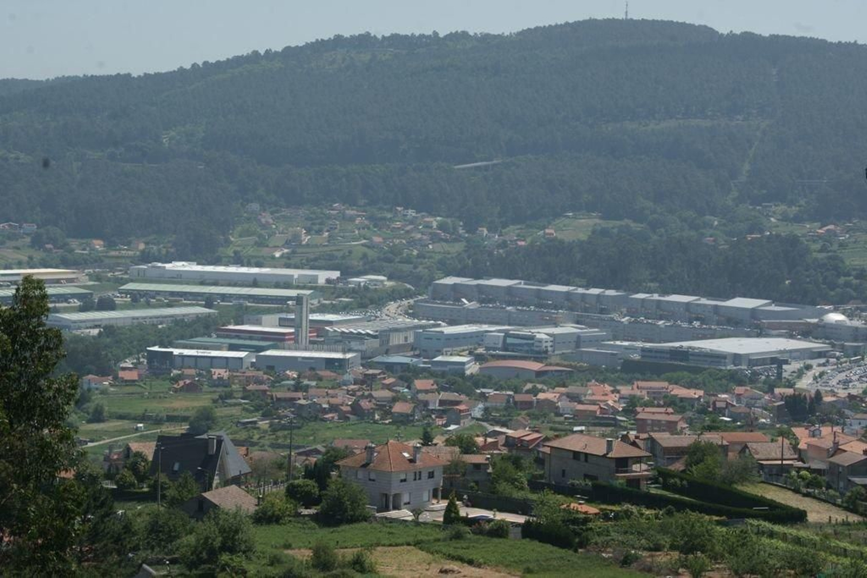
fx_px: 2529
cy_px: 289
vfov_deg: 13.0
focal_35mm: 105
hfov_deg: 19.5
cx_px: 434
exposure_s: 1/160
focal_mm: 105
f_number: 11
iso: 100
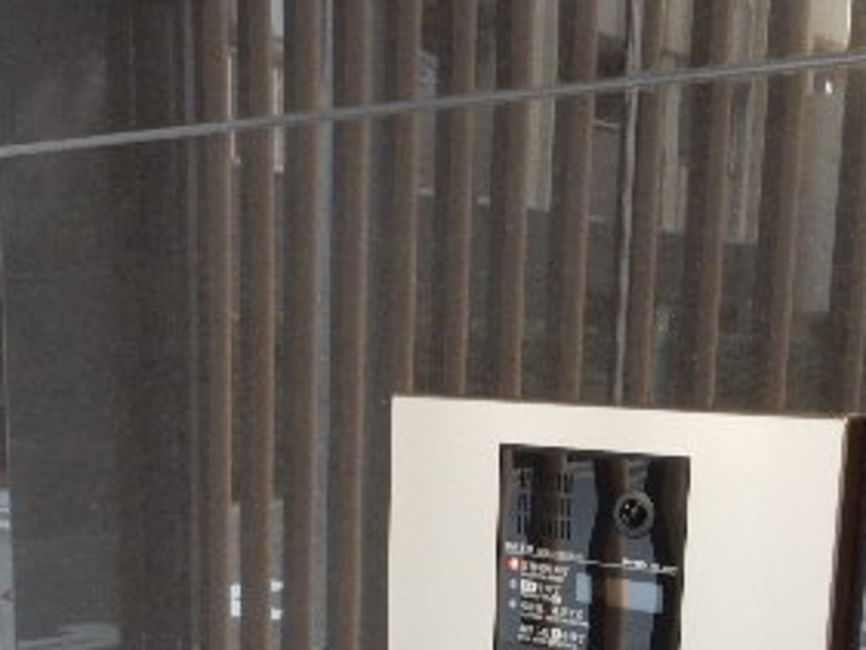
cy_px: 656
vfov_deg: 24.5
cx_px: 431
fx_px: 1427
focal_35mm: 57
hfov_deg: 33.8
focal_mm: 4.5
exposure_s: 1/25
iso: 400
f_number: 3.7
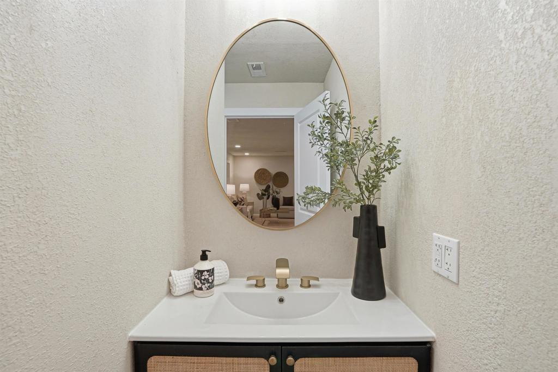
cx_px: 279
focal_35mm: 16
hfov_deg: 96.7
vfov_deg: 73.8
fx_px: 248
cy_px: 186
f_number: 8
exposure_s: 1/250
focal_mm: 16
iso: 250
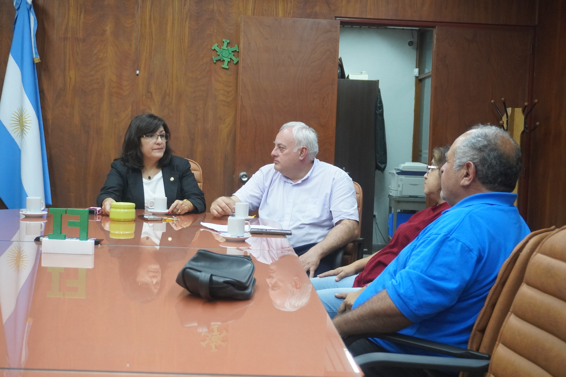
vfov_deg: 28.9
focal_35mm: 46
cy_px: 188
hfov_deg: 42.3
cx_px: 283
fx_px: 731
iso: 2500
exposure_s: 1/160
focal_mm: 31
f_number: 5
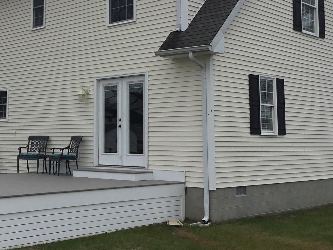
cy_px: 81
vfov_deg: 25.1
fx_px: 558
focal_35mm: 58
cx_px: 100
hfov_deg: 32.8
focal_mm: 3.3
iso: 25
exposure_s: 1/823
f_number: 2.4
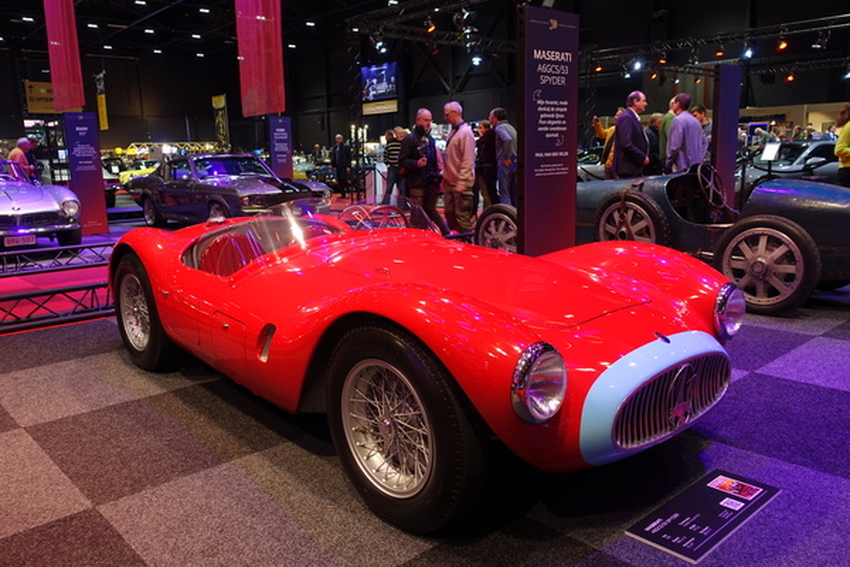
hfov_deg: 63.7
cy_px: 284
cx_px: 425
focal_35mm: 29
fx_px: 685
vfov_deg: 45.0
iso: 200
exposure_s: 1/30
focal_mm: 10.6
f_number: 2.5
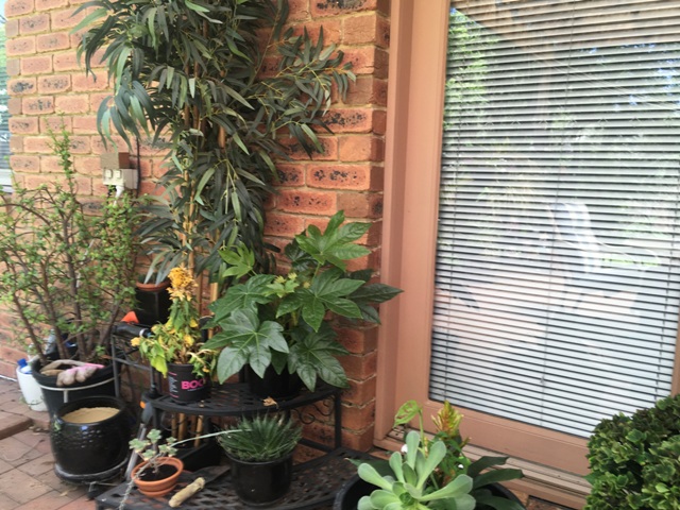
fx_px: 570
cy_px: 255
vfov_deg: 48.2
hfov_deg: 61.7
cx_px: 340
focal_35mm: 29
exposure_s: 1/50
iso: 25
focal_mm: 4.15
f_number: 2.2
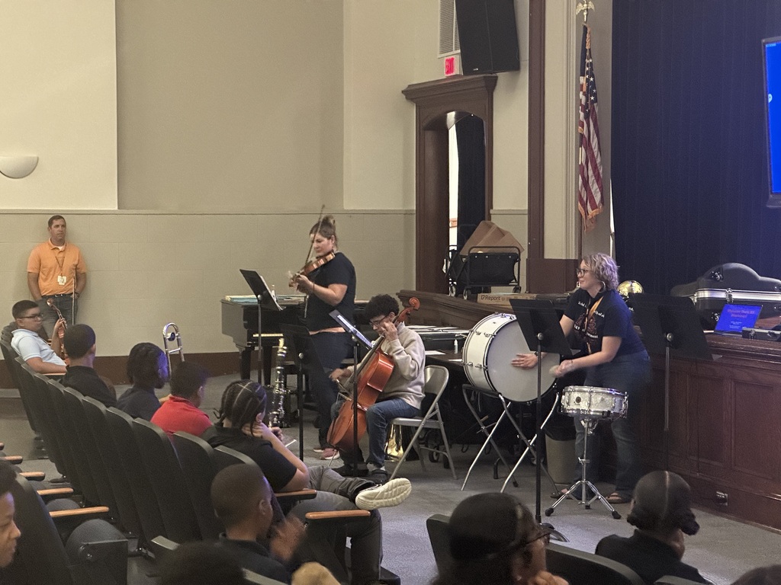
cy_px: 292
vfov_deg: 19.1
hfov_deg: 25.3
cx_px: 390
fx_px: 1737
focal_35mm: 77
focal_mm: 9
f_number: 2.8
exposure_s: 1/22
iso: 2000
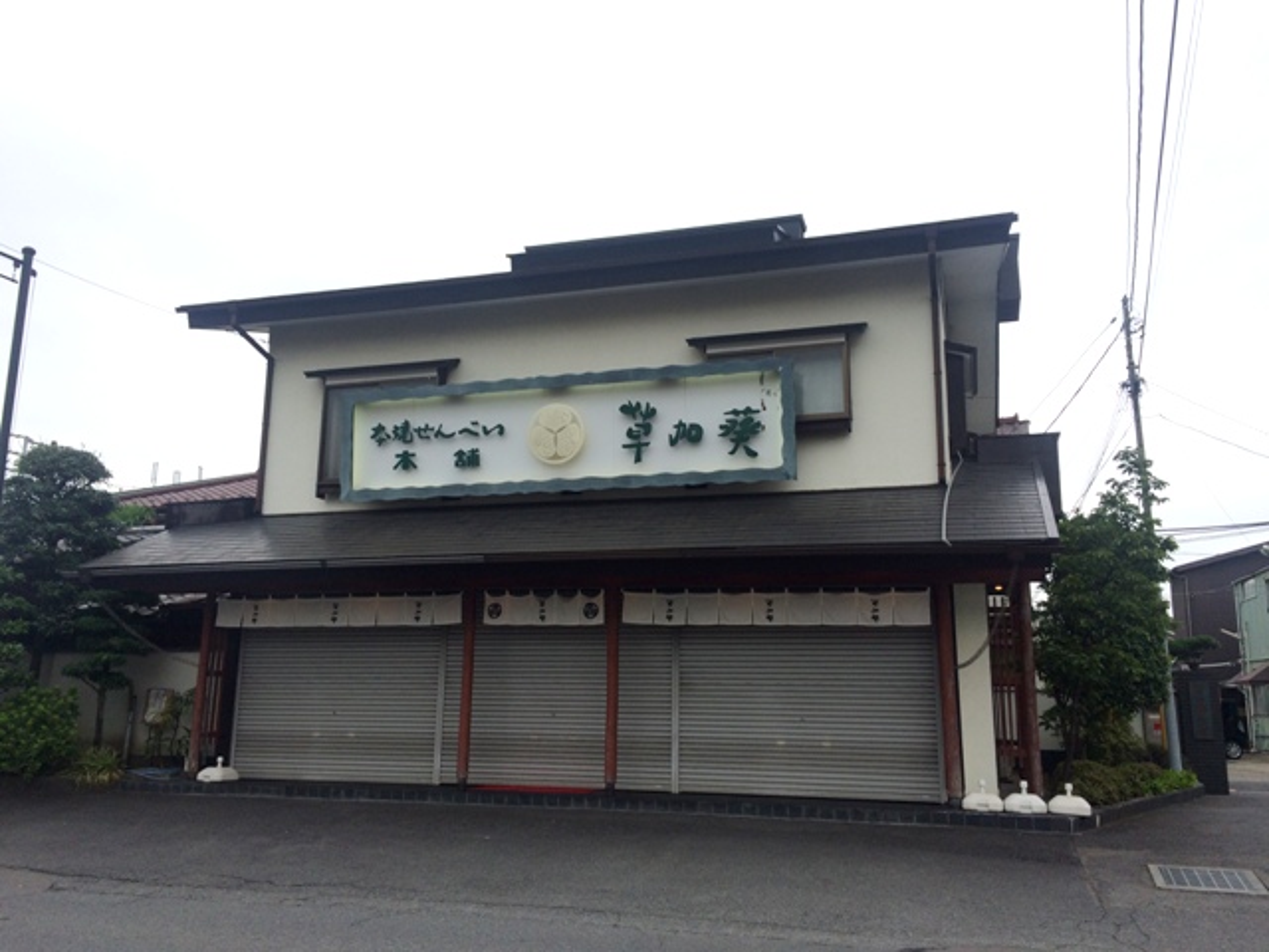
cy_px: 476
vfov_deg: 48.2
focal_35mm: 29
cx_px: 634
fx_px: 1063
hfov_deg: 61.7
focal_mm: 4.15
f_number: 2.2
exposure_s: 1/912
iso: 32
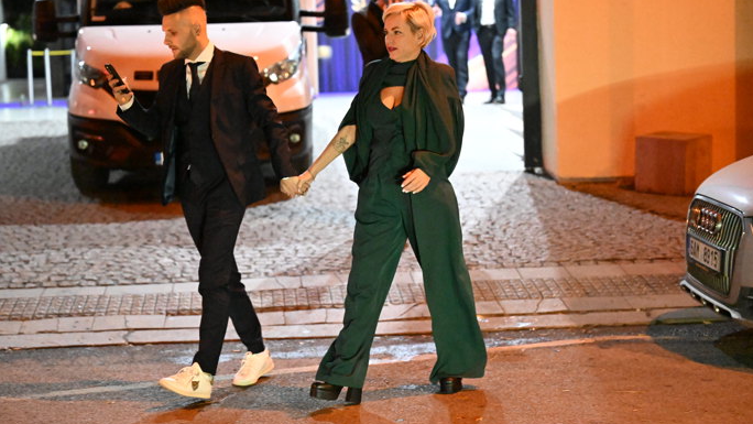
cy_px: 181
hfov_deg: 28.6
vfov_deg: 16.3
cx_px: 379
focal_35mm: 74
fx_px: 1478
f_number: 2.8
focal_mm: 70
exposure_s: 1/200
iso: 25600
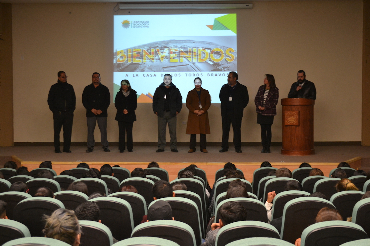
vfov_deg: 26.5
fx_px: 524
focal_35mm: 51
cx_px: 185
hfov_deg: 38.9
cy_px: 123
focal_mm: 34
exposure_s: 1/15
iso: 720
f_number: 5
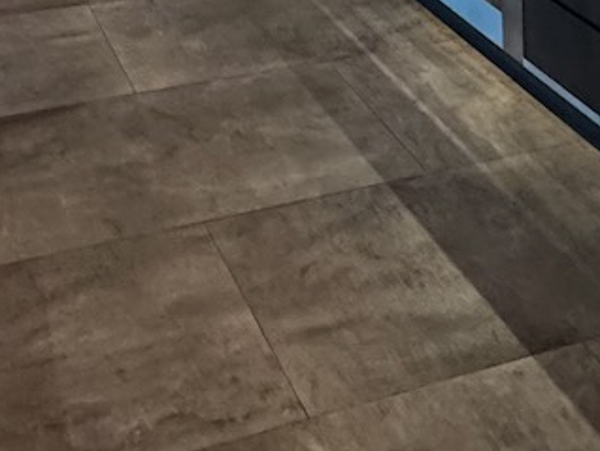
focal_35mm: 66
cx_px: 228
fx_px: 1145
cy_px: -603
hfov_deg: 29.3
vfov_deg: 14.9
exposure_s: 1/59
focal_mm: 2.22
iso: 500
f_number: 2.2
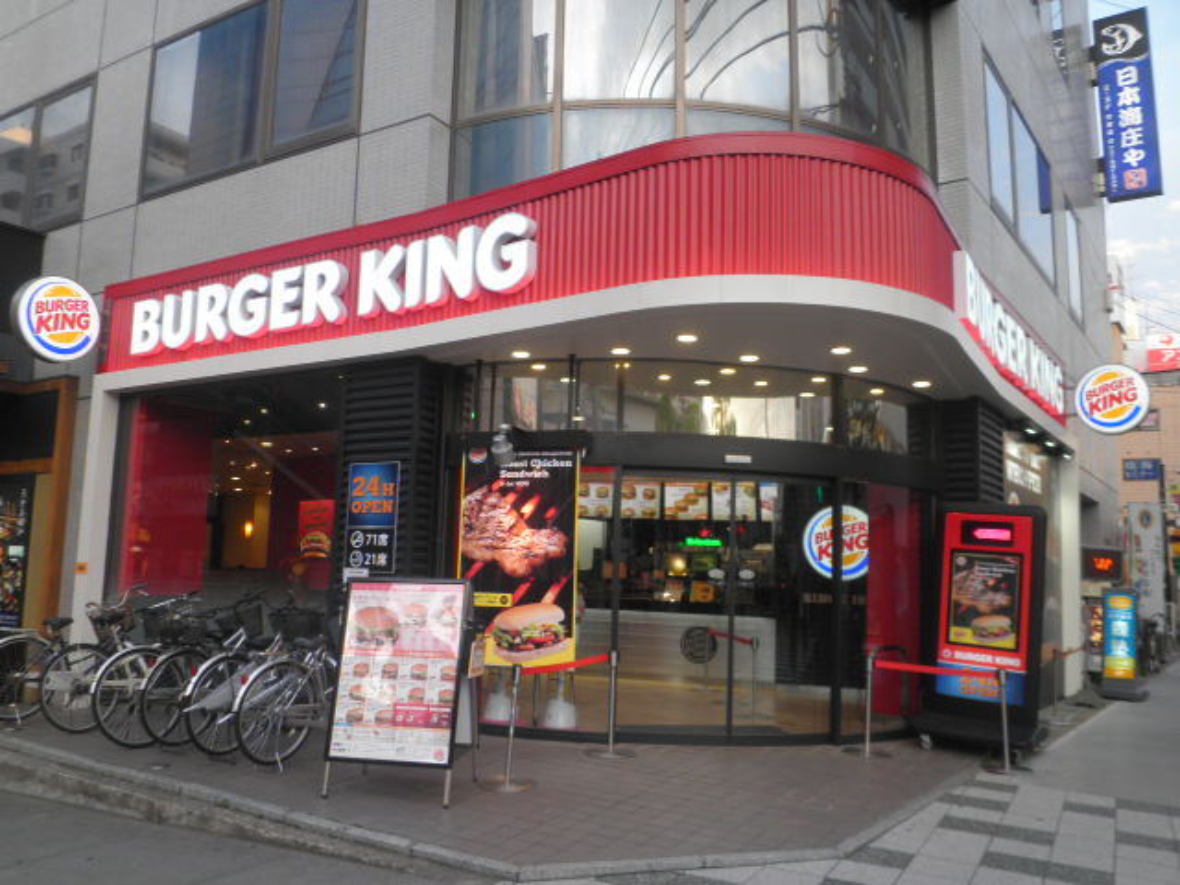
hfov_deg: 67.3
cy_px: 442
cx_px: 590
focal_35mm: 26
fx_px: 886
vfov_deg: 53.1
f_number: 2.8
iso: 64
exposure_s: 1/60
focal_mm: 4.7
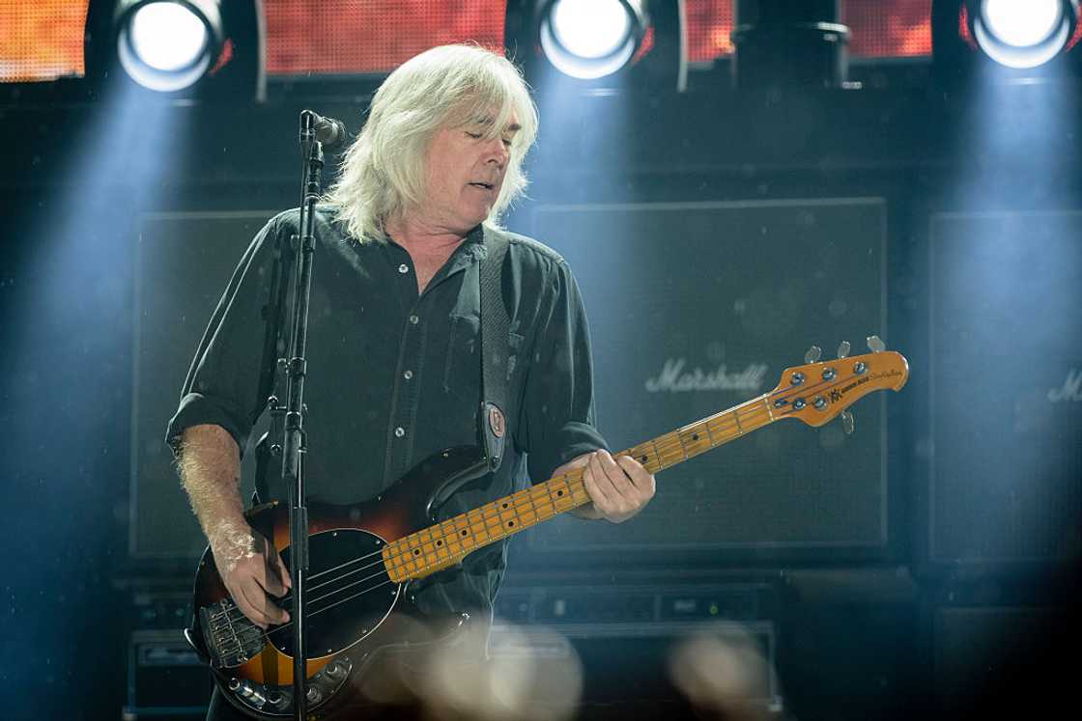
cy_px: 360
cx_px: 541
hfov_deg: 6.9
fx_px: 9017
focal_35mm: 300
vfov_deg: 4.6
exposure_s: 1/500
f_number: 5.6
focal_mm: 300
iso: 1600
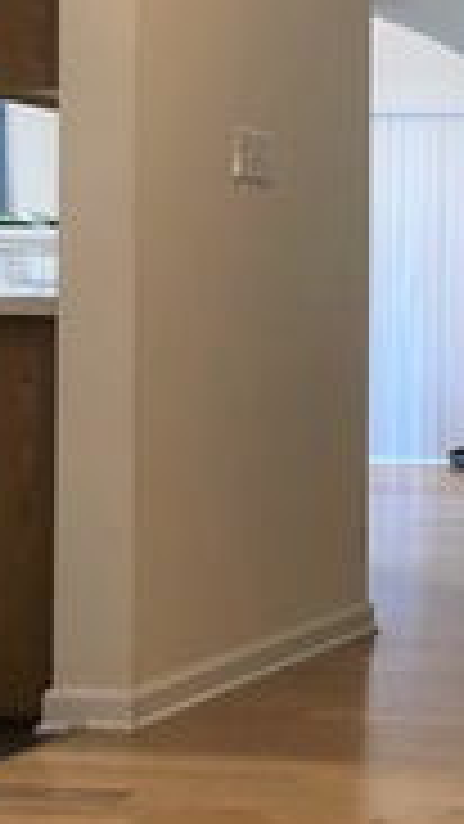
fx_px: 1552
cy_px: 347
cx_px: 899
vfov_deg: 29.7
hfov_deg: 14.4
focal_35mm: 71
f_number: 1.8
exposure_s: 1/15
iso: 40
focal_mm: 3.99
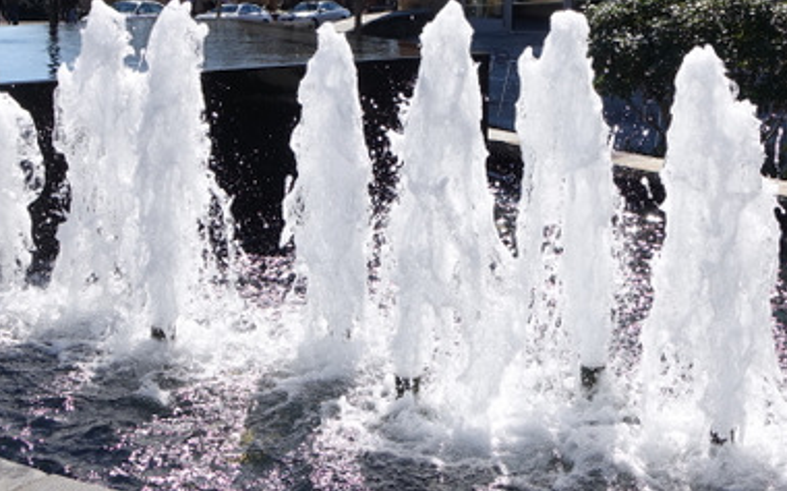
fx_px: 1243
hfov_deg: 34.8
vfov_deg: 22.0
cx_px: 530
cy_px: 85
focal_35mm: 58
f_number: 4
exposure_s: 1/800
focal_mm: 8.81
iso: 100
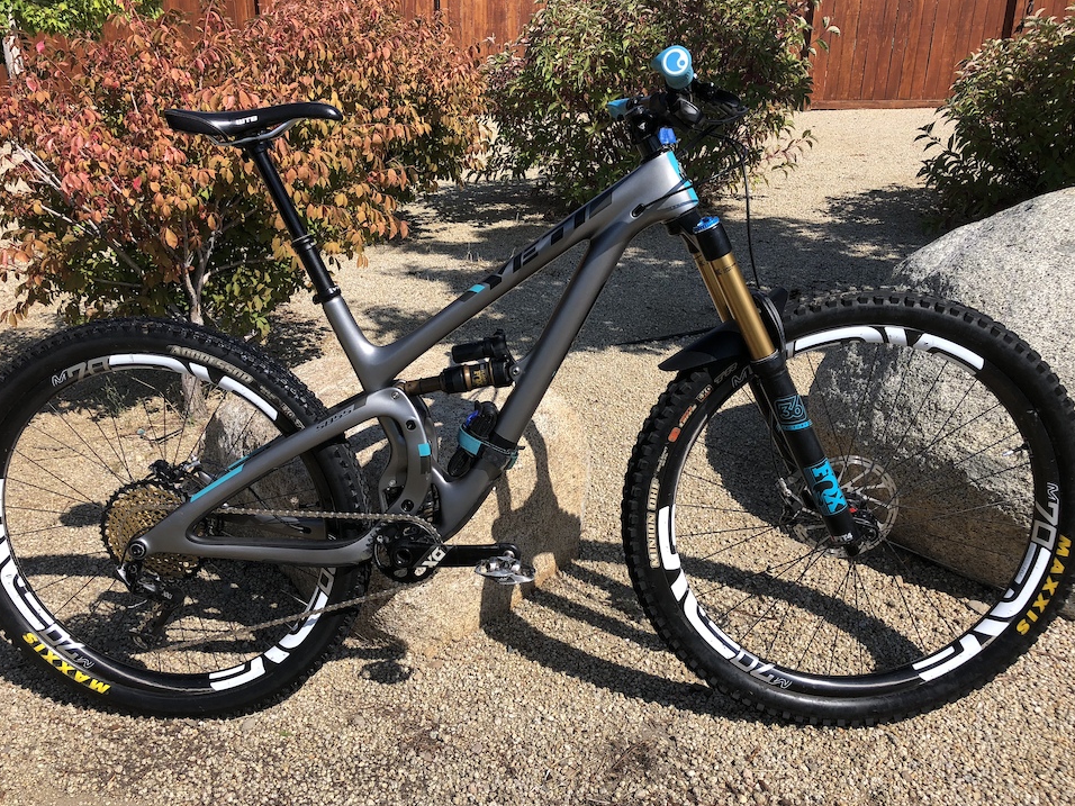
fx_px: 932
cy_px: 410
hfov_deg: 59.9
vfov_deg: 46.8
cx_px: 514
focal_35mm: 30
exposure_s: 1/1600
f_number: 1.8
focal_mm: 3.99
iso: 20
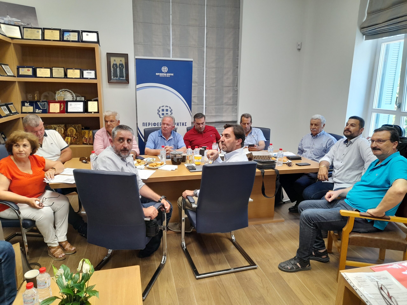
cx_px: 204
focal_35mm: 25
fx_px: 294
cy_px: 152
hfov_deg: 69.4
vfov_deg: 54.9
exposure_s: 1/50
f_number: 2
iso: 80
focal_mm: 4.6
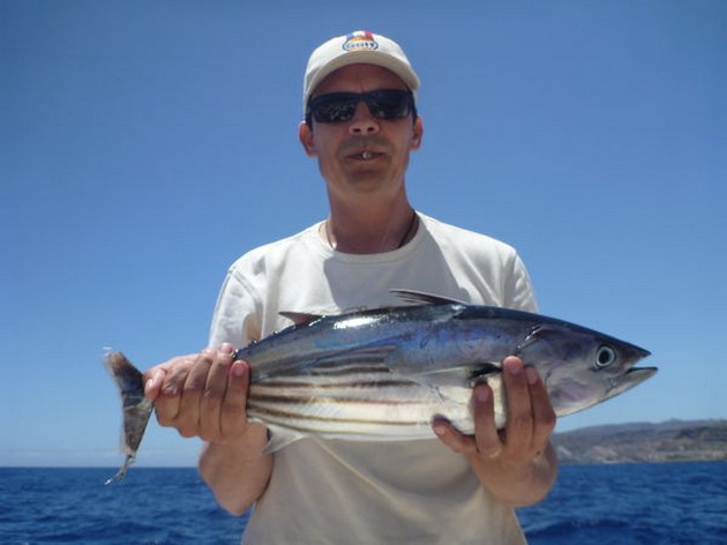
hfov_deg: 63.5
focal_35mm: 28
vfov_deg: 49.7
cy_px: 272
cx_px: 364
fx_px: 588
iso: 100
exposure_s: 1/1300
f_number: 3.3
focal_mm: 4.9
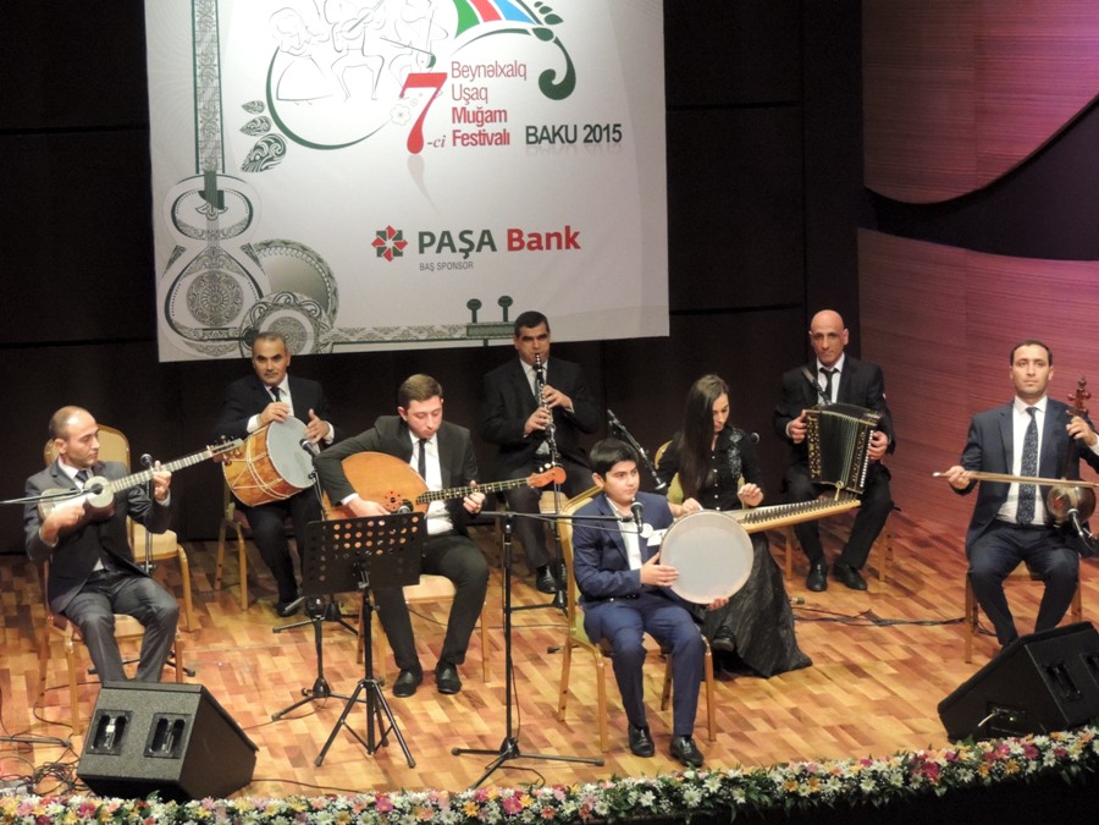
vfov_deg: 14.8
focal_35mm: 100
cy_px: 412
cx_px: 550
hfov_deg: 19.6
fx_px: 3175
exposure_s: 1/30
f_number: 4.1
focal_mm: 17.8
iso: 1600
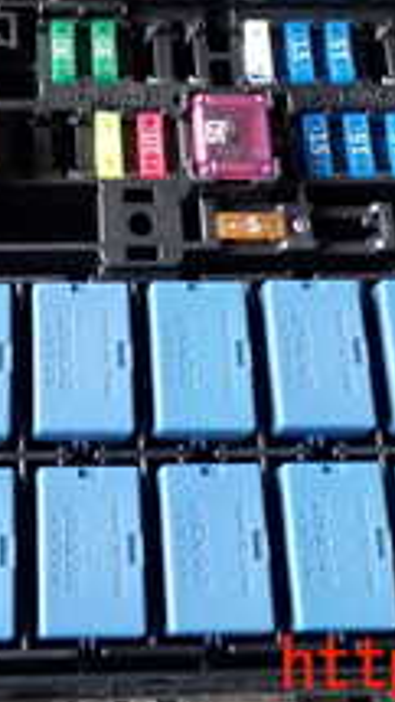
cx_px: 39
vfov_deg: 26.2
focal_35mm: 76
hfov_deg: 15.7
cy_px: -26
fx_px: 1415
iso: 250
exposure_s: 1/30
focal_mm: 4.5
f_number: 2.8
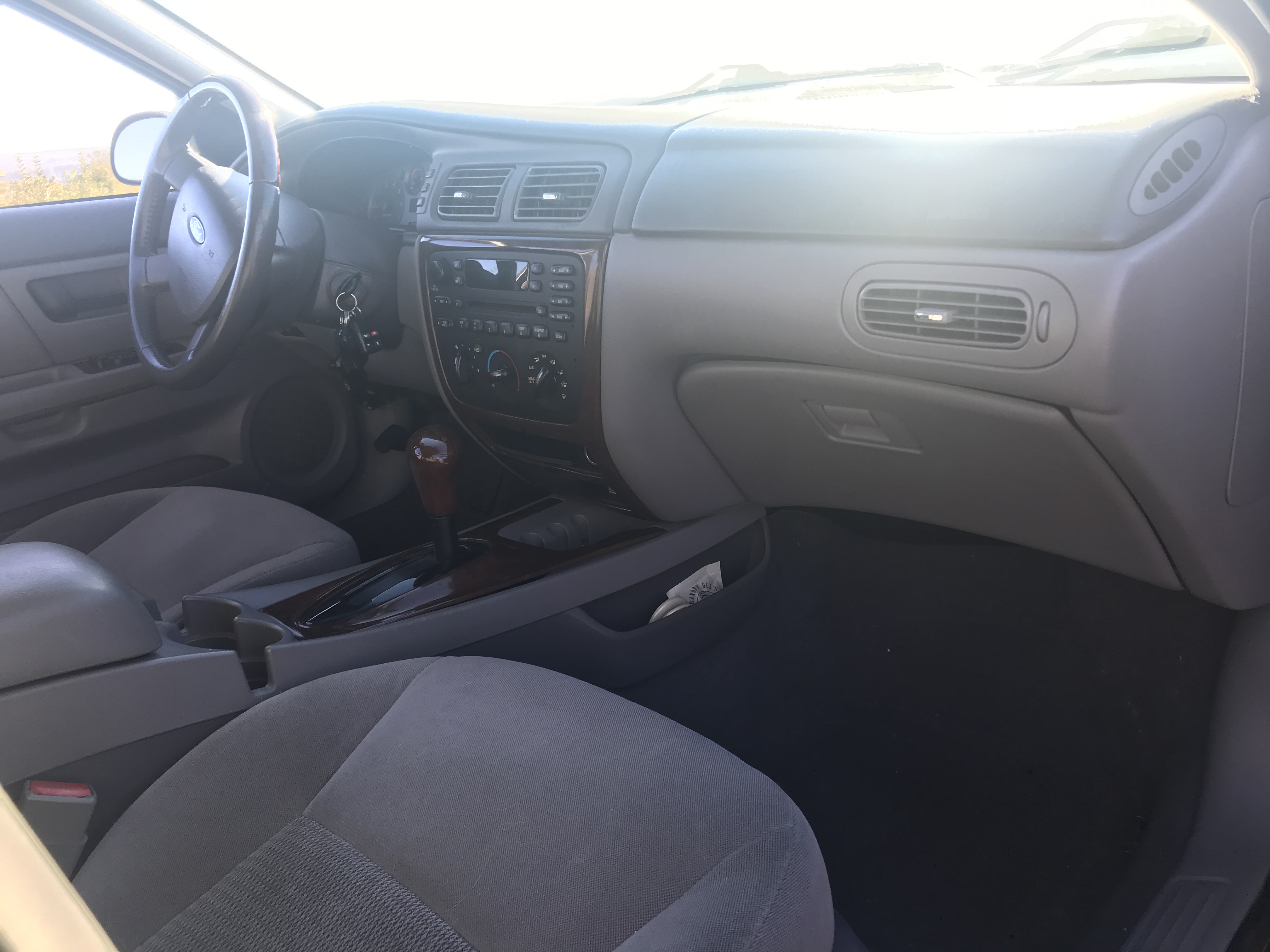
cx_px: 635
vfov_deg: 49.7
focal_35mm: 28
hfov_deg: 63.4
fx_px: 1027
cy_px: 476
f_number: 1.8
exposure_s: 1/181
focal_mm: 3.99
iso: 20
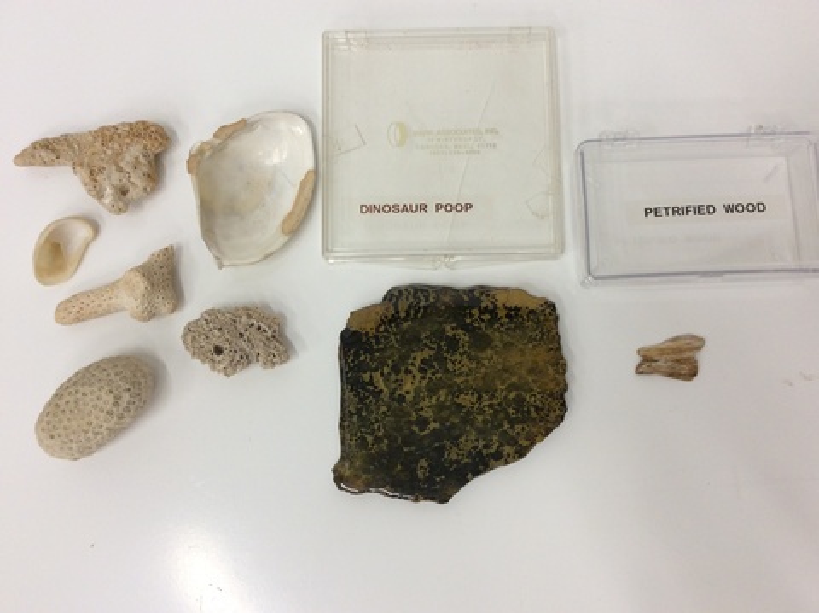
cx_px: 410
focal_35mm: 32
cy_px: 306
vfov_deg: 44.1
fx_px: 756
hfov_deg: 56.9
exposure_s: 1/24
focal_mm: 3.3
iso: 50
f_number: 2.4
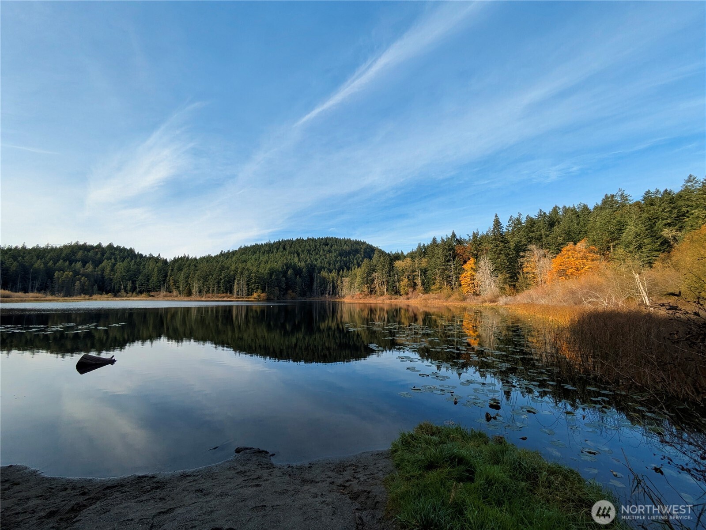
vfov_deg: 85.7
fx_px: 286
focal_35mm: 14
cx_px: 353
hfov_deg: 102.1
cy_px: 265
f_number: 2.2
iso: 56
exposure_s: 1/1395
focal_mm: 1.83
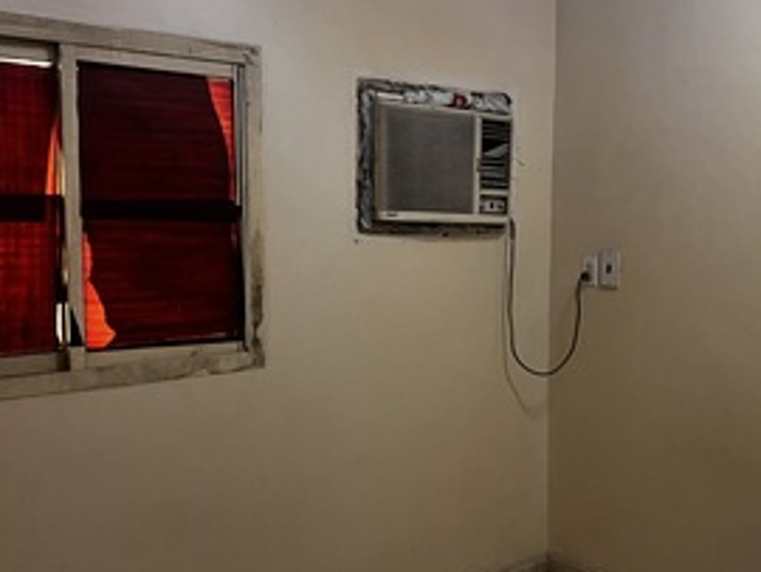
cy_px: 300
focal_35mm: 44
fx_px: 968
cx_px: 444
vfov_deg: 32.9
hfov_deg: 42.8
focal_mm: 5.7
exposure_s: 1/60
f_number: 1.5
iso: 320
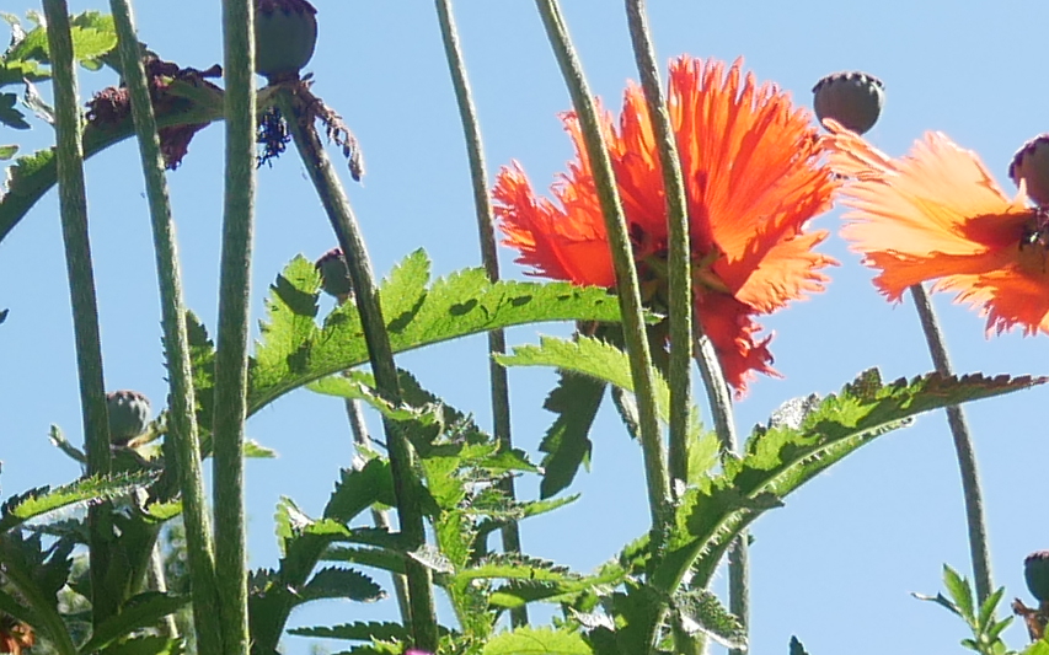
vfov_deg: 9.5
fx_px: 3916
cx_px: 315
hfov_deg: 15.2
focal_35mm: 137
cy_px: 633
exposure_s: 1/800
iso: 200
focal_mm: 12
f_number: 3.9
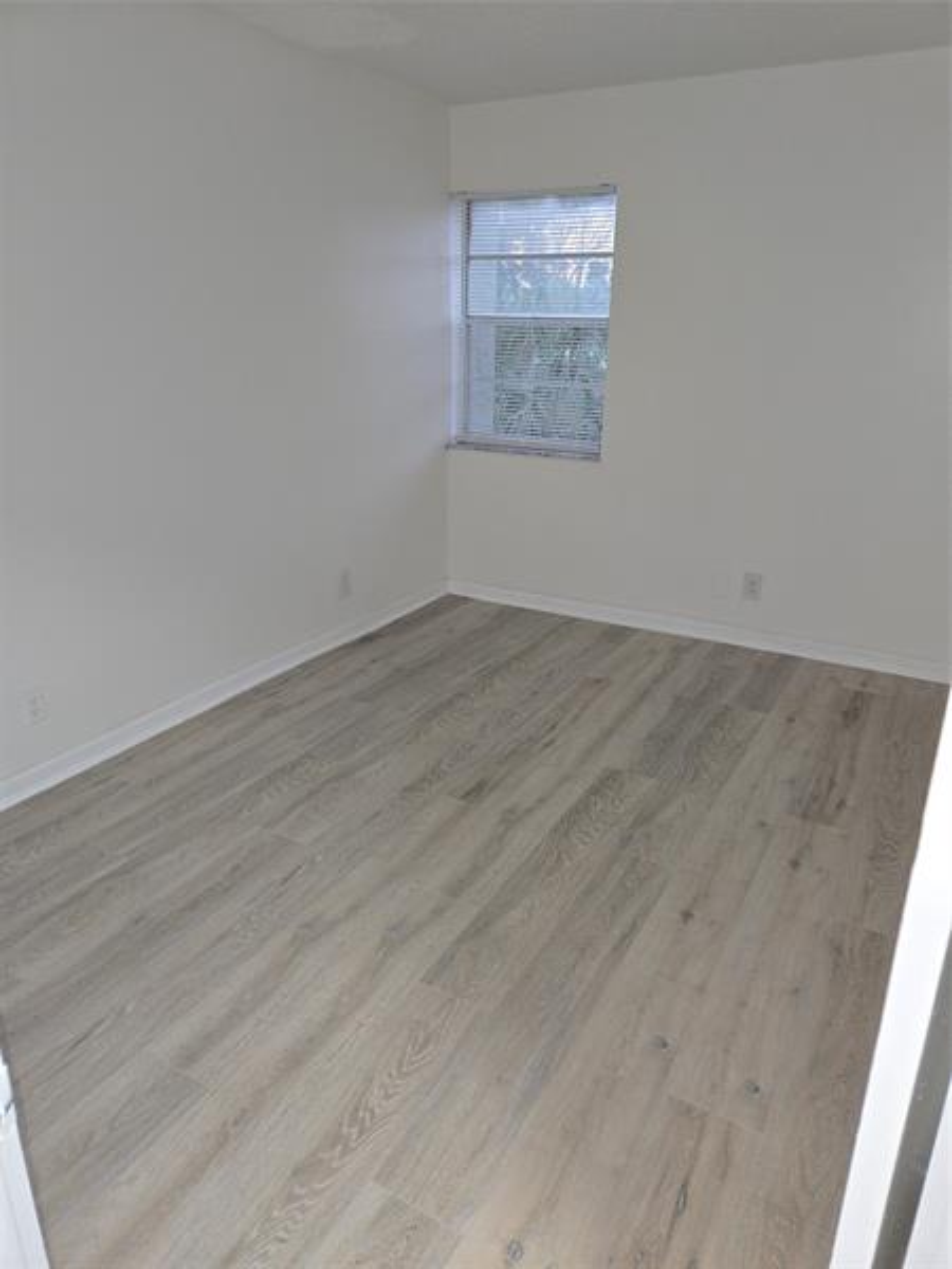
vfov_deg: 73.9
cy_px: 634
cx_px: 476
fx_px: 843
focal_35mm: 23
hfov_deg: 58.9
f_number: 1.8
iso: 100
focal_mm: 5.4
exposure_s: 1/24
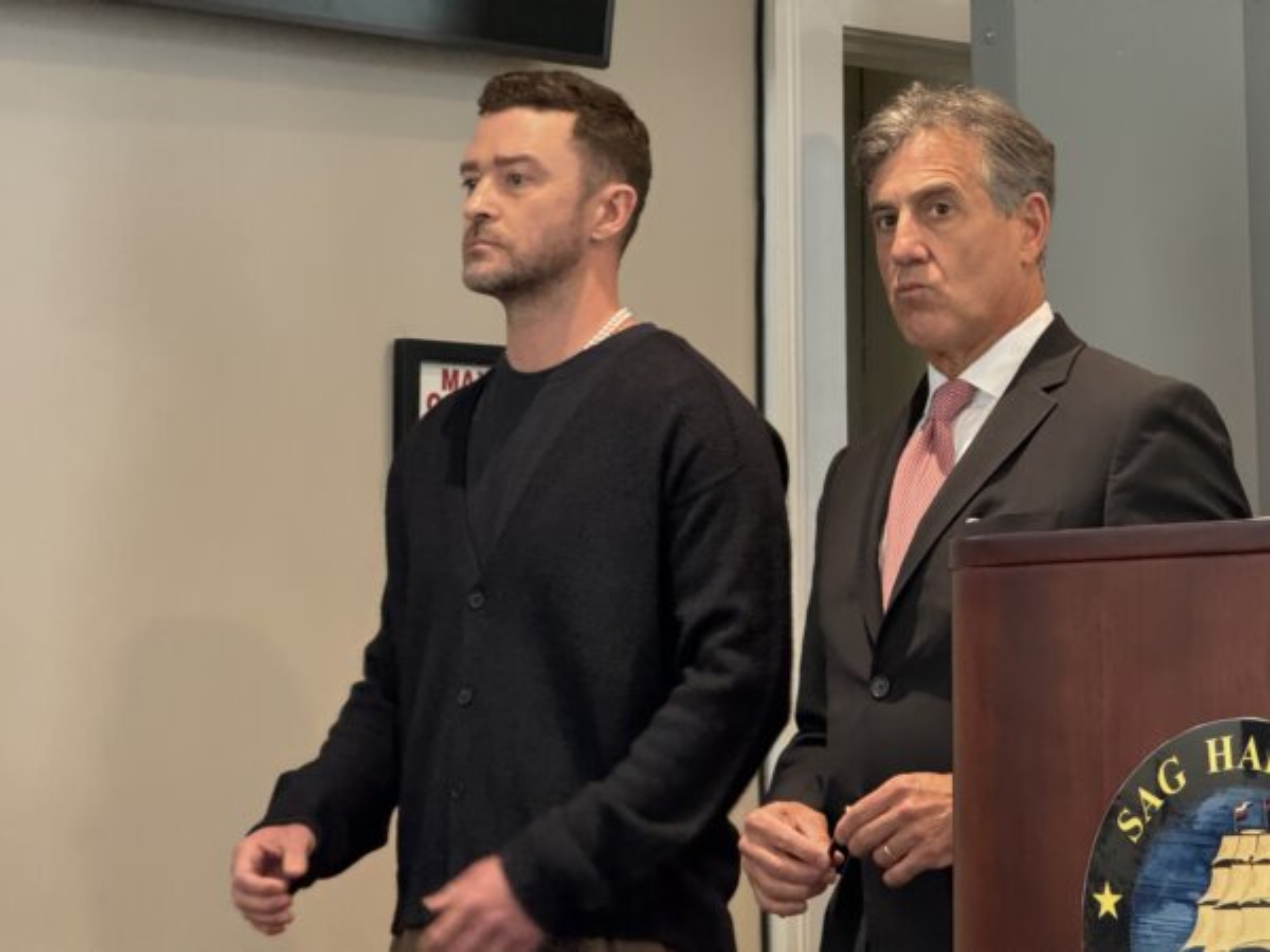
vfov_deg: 12.3
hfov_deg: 16.4
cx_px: 635
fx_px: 4403
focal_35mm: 120
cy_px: 476
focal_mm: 15.66
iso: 640
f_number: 2.8
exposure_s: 1/60
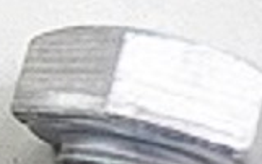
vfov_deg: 7.8
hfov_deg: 11.9
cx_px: -195
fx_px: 1165
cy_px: 300
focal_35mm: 163
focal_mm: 5.5
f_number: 2.8
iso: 100
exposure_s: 1/8
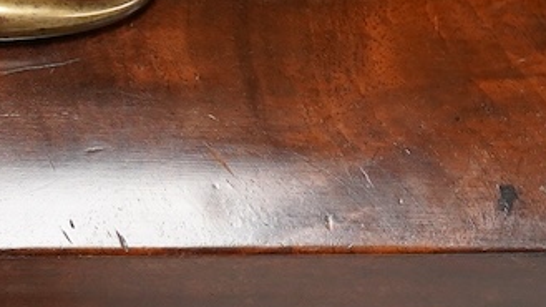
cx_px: -42
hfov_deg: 13.1
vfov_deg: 7.5
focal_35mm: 161
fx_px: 2331
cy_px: 211
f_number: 7.1
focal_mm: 30
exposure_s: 1/160
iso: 2500
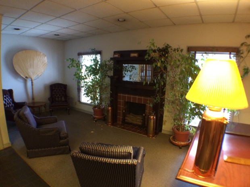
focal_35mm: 29
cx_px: 125
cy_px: 94
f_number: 2.2
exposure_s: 1/15
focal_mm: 4.15
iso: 400
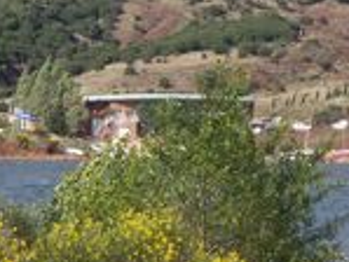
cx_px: 73
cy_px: 49
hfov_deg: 6.5
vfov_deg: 4.9
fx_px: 3057
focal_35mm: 303
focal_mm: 23.7
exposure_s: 1/200
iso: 64
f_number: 5.4
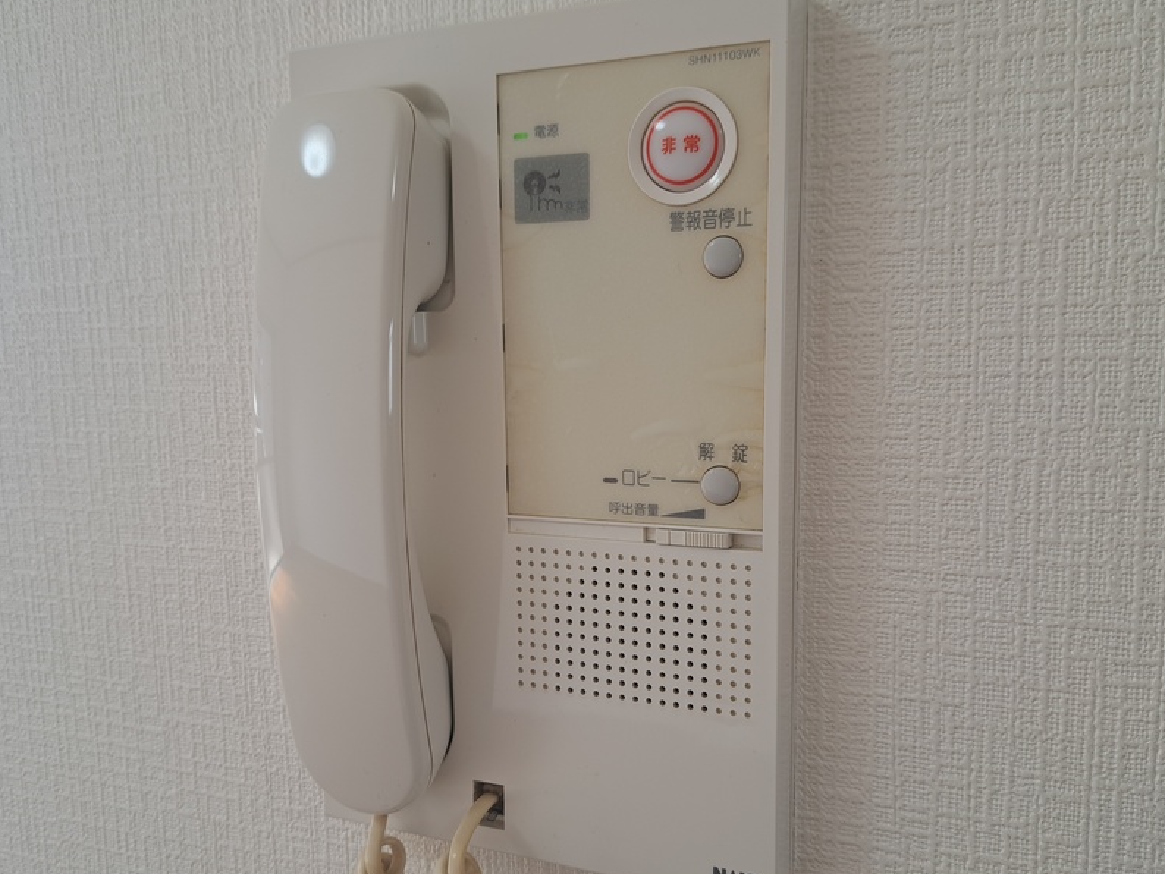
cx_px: 577
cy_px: 471
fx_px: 976
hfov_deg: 61.6
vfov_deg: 48.2
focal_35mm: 29
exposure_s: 1/50
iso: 50
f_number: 1.8
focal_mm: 5.23
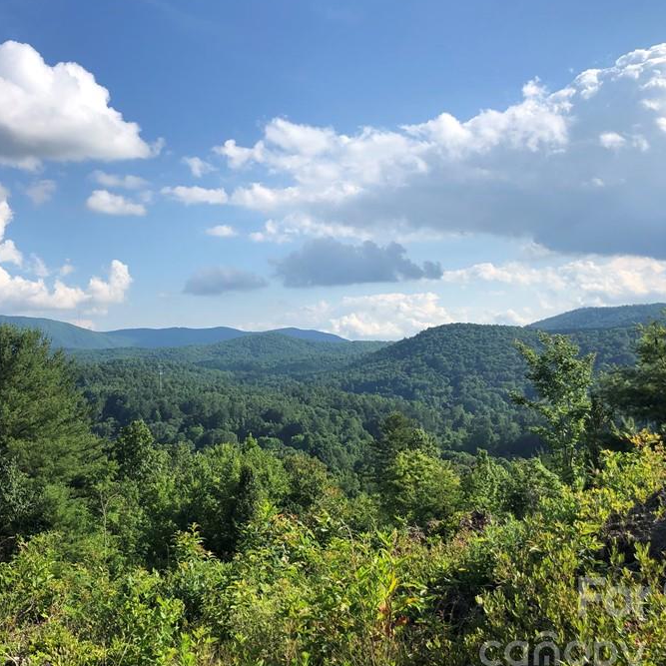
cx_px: 268
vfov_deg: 43.9
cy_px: 338
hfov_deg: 43.6
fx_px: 827
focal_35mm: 38
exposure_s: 1/2404
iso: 25
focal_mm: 3.99
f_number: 1.8
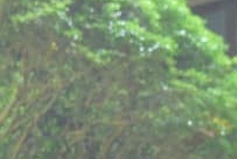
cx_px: -65
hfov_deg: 5.6
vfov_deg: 3.7
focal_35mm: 368
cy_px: 342
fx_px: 2426
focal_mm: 52
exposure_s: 1/320
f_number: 7.1
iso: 2000
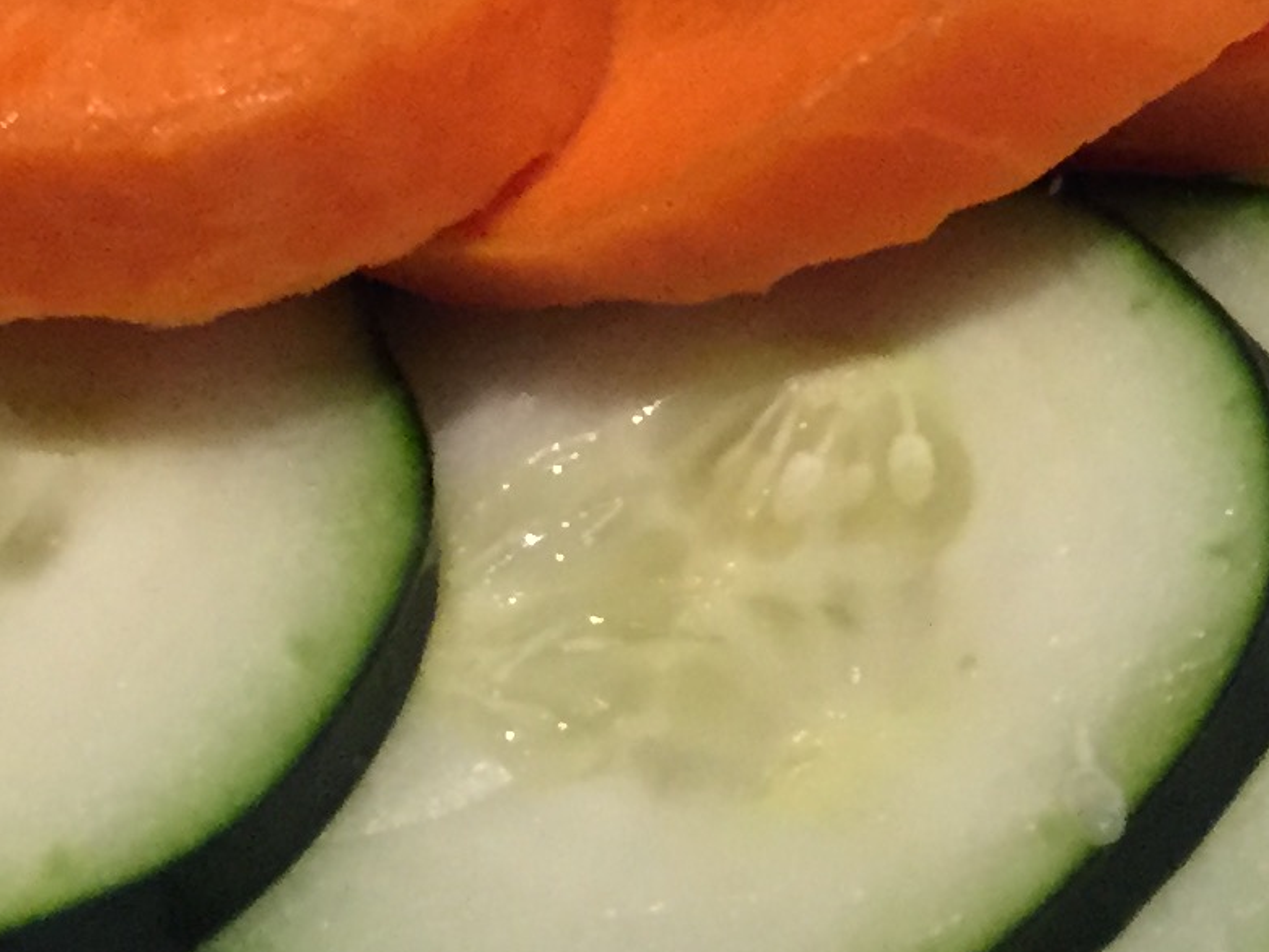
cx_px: 805
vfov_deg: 11.7
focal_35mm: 121
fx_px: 4437
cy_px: -464
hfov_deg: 16.3
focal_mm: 4.15
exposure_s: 1/20
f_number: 2.2
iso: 250
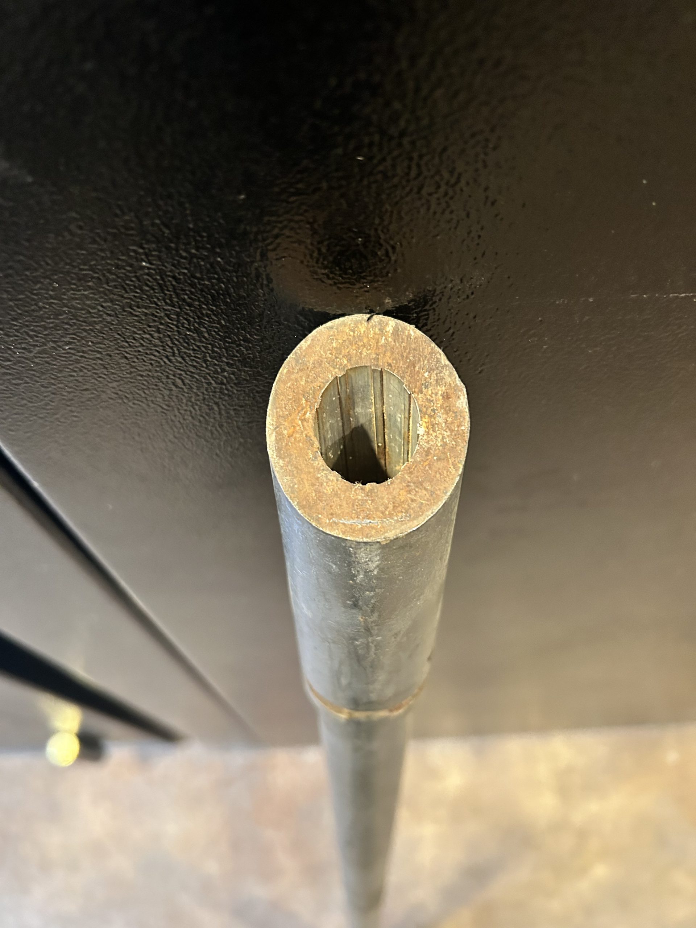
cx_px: 348
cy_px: 464
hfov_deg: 53.1
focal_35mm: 26
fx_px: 697
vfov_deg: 67.3
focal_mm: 5.7
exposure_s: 1/40
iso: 640
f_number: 1.5
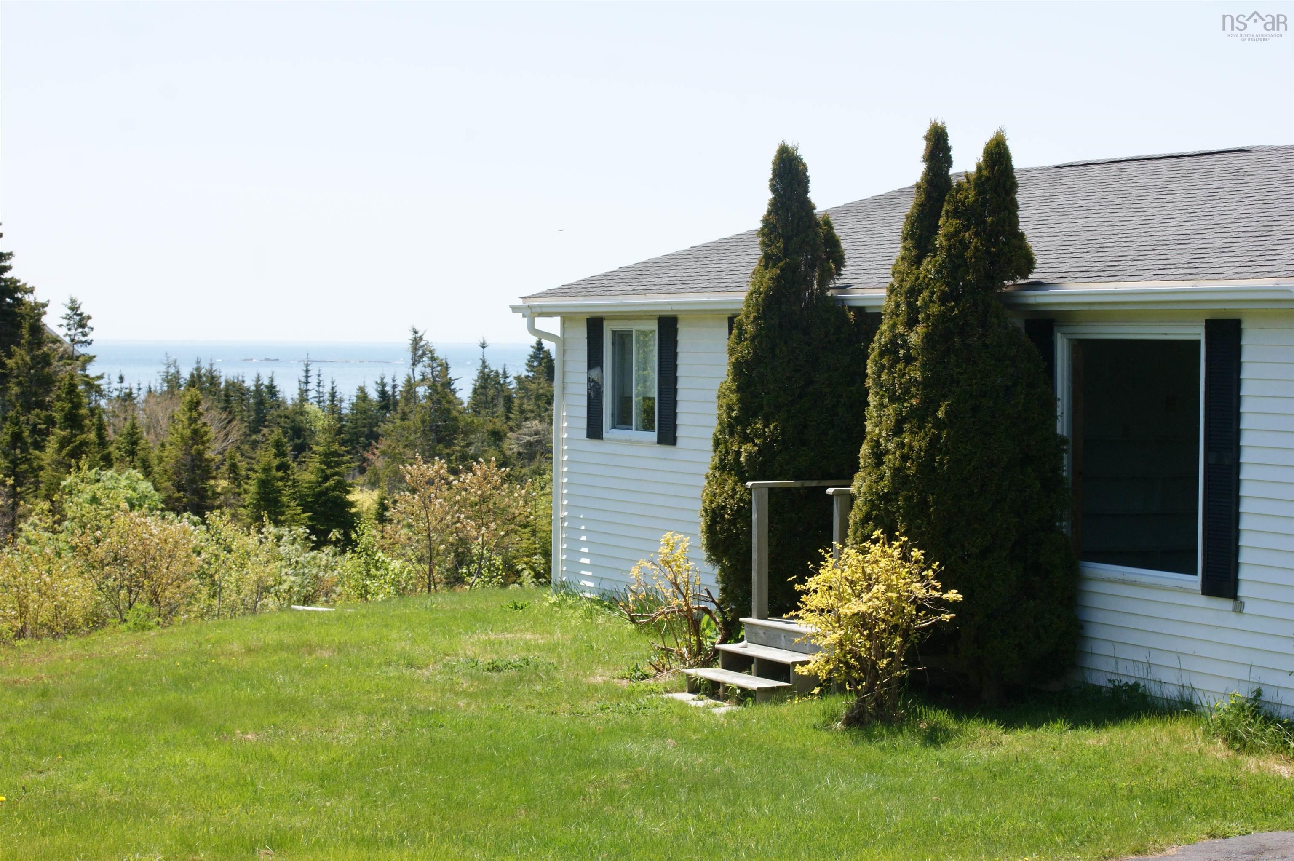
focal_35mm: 82
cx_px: 647
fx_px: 2963
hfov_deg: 24.6
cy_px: 430
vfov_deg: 16.5
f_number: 11
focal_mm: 55
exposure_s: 1/160
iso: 100
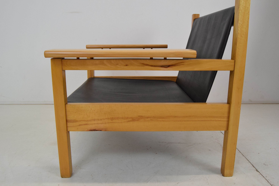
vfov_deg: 45.7
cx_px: 140
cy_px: 93
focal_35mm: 28
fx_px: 221
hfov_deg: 64.5
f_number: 8
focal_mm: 19
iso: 1600
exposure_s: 1/250
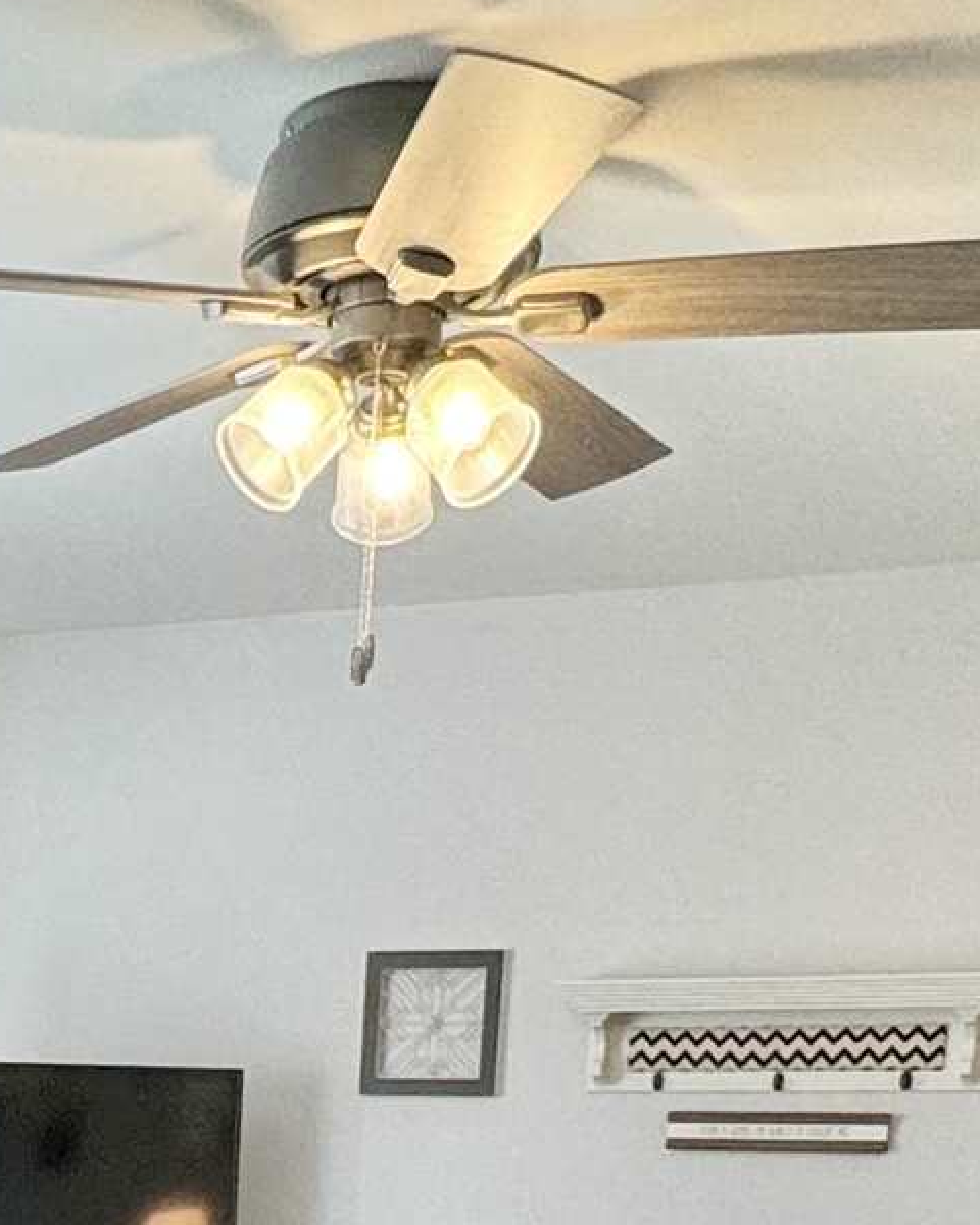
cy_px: 1731
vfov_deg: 23.0
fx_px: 2538
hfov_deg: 20.8
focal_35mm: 70
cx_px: -92
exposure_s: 1/120
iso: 125
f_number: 2.2
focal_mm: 2.22
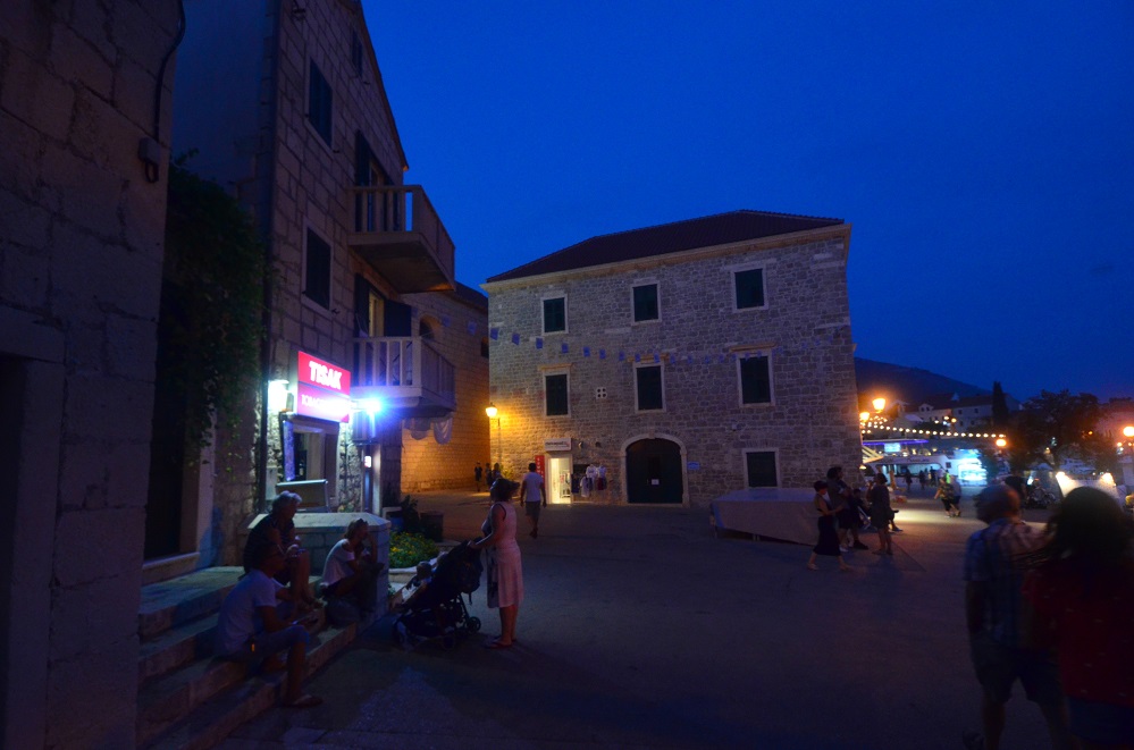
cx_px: 567
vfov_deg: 67.1
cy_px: 375
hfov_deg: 90.1
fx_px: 566
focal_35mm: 18
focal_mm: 12
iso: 2000
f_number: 5.6
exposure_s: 1/30
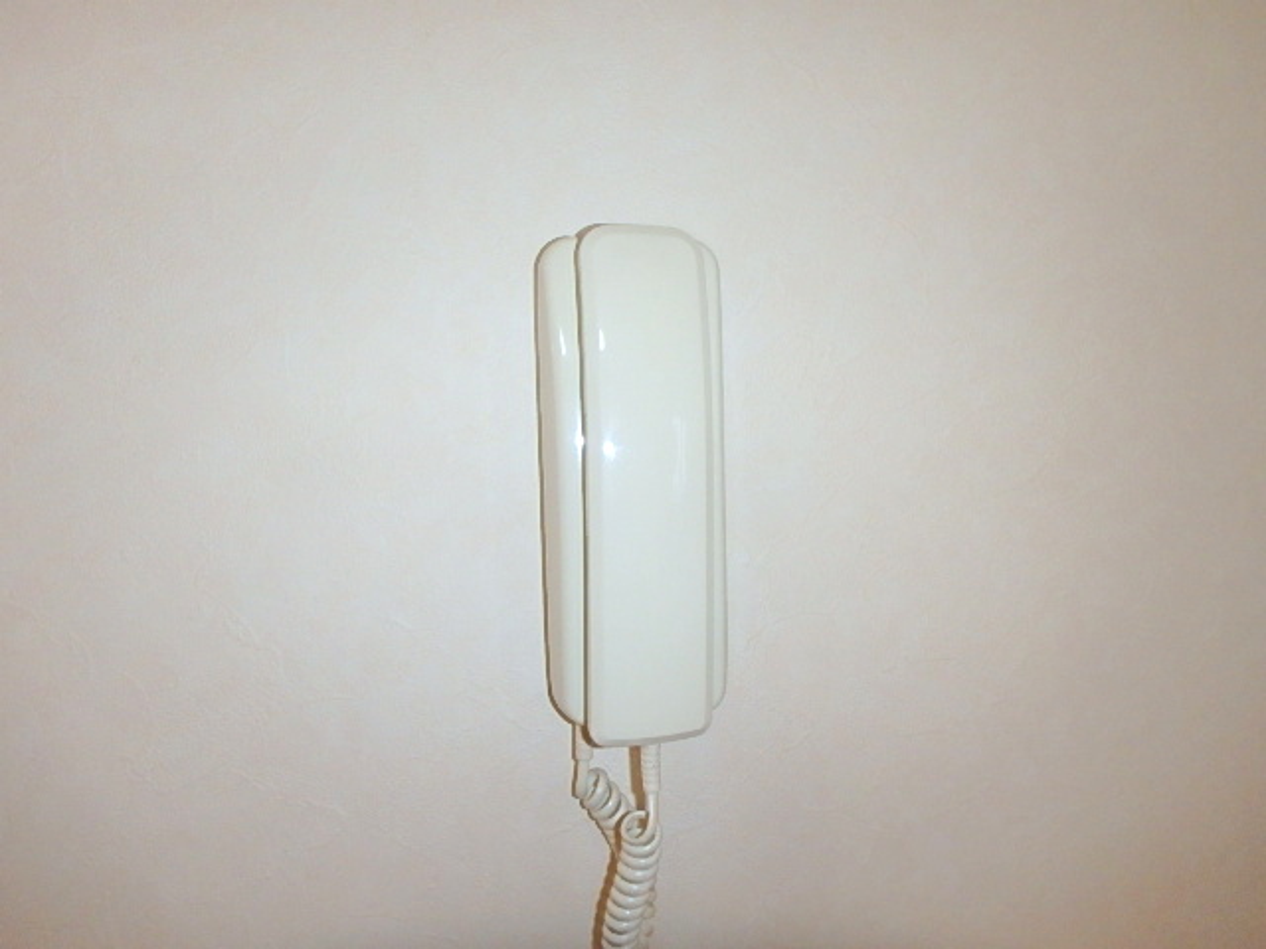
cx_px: 633
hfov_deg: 79.0
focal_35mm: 21
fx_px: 768
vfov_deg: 63.4
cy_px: 474
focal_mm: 3.7
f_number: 3.5
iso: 400
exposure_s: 1/30
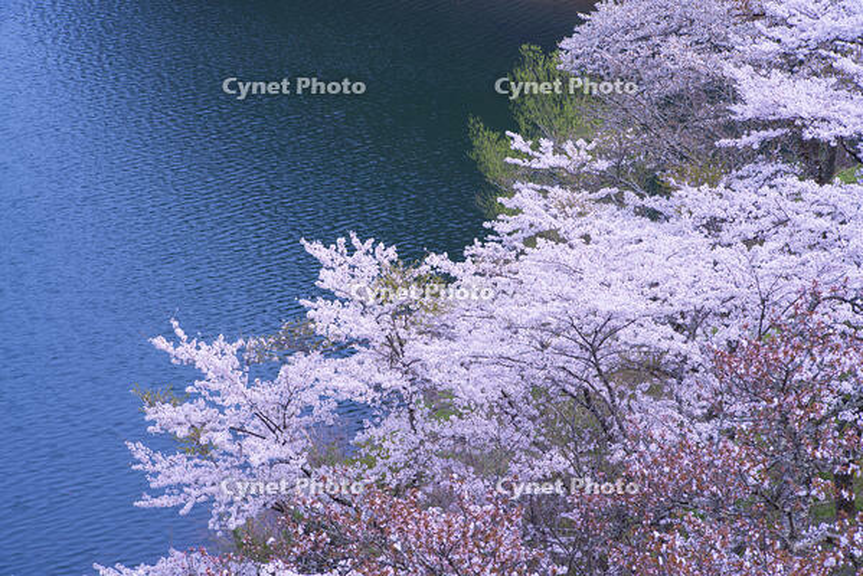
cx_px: 432
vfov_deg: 6.9
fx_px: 4797
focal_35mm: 200
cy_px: 288
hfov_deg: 10.3
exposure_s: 1/6
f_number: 16
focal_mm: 200
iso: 100
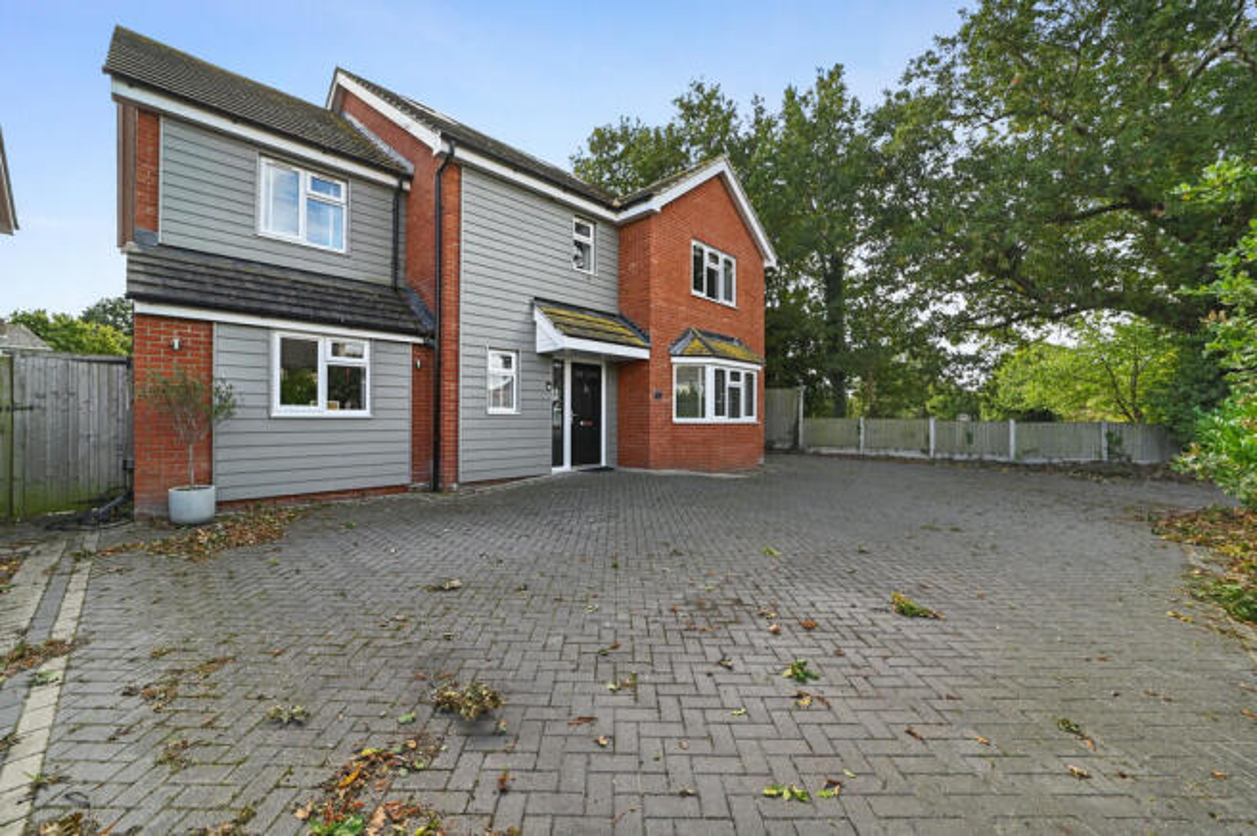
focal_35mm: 14
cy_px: 418
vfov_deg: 81.1
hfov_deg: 104.3
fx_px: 488
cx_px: 628
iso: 500
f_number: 8
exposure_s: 1/320
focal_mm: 14
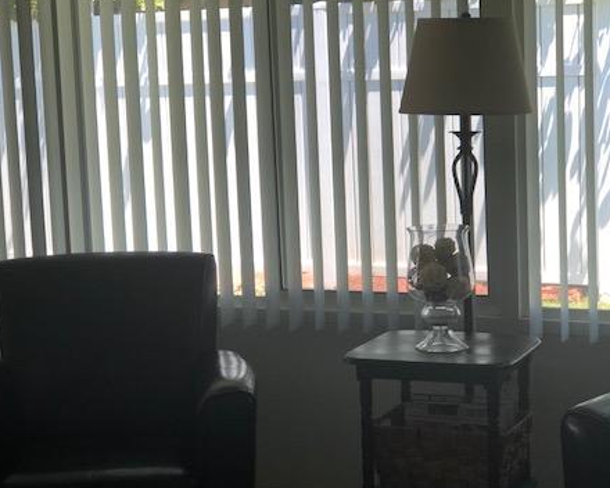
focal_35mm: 81
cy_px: 215
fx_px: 1462
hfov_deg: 23.6
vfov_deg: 18.9
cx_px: 280
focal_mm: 6.6
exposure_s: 1/120
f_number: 2.8
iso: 20
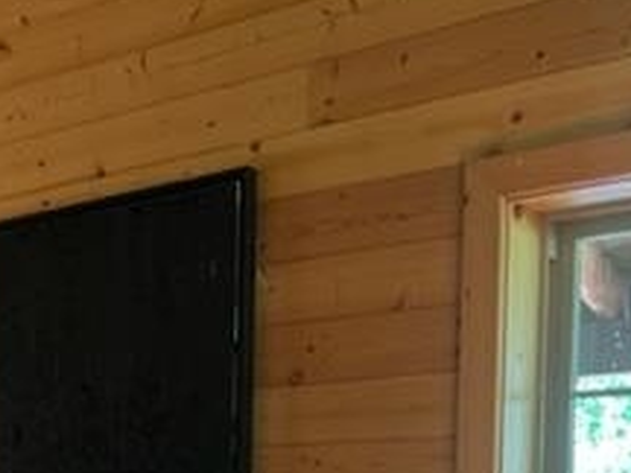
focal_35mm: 77
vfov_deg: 17.8
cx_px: 58
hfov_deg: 24.6
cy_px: 634
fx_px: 1404
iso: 320
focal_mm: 5.7
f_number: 1.5
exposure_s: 1/60
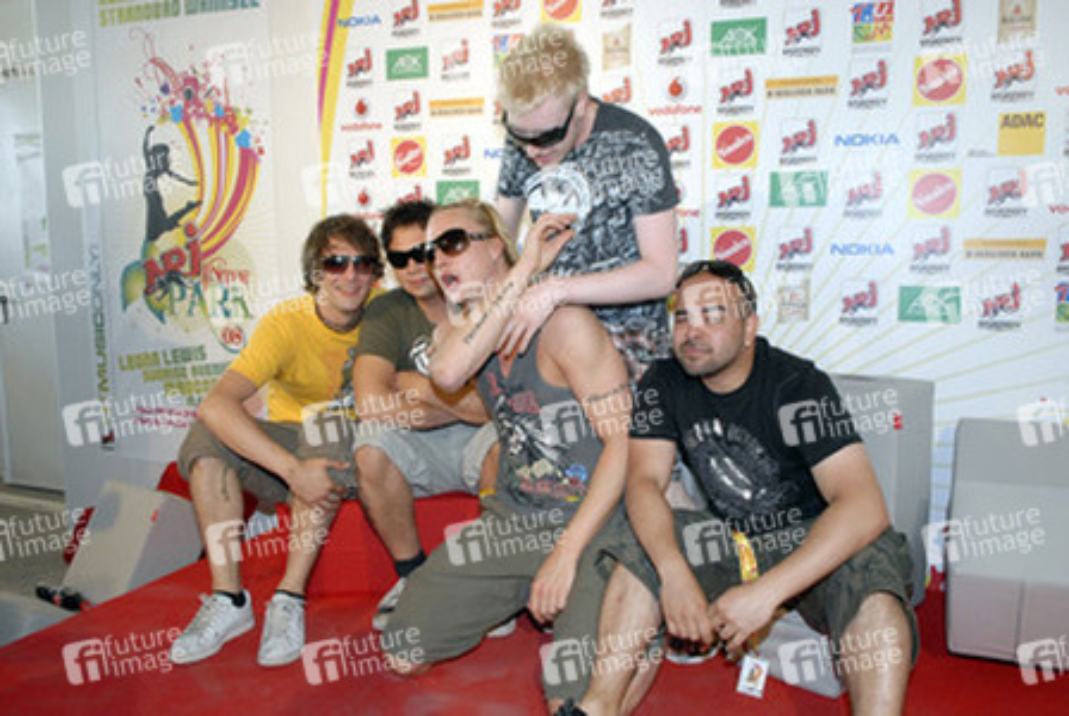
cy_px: 358
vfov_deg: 43.7
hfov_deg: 61.9
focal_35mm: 30
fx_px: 892
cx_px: 534
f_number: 6.3
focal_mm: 20
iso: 640
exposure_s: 1/125
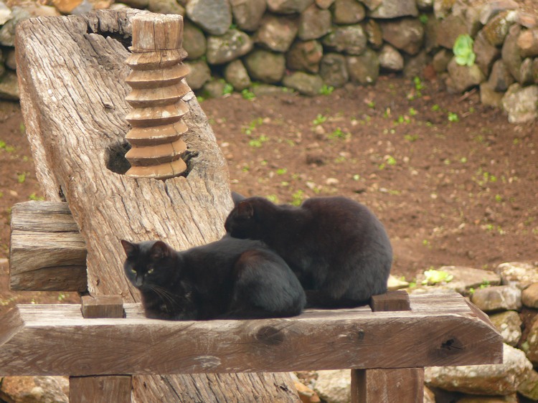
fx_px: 6526
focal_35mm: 420
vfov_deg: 3.5
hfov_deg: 4.7
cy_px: 202
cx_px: 269
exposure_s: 1/30
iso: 100
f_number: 3.7
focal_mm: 88.8
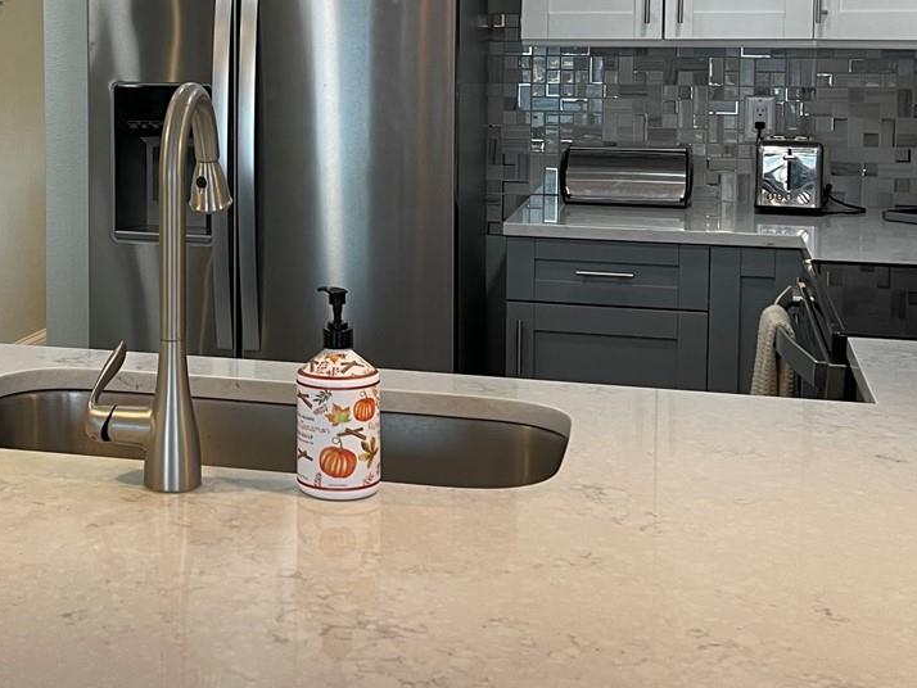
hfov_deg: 33.7
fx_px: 1484
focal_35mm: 56
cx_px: 241
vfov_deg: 25.5
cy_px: 113
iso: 100
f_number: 1.6
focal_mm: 5.1
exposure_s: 1/60
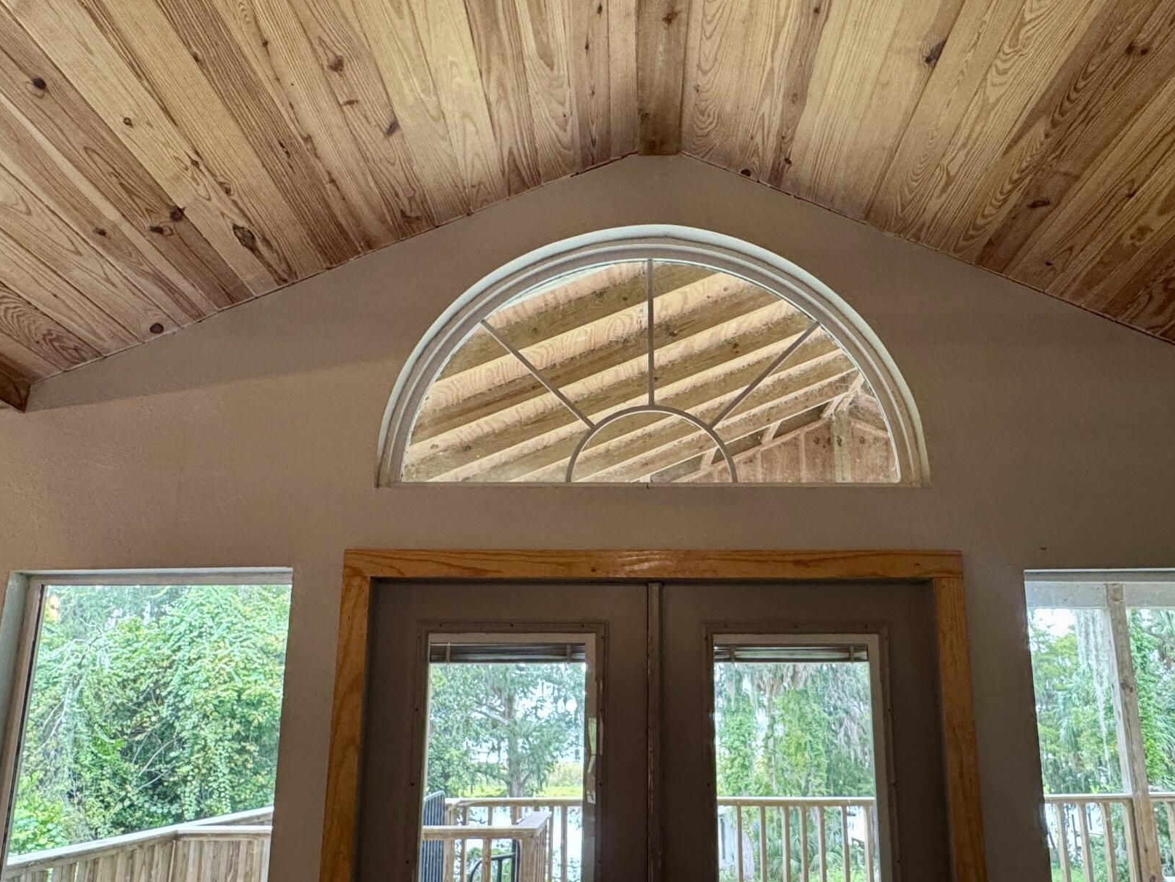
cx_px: 646
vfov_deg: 52.6
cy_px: 538
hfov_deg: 67.1
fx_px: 883
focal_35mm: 26
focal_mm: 2.22
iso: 250
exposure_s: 1/120
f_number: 2.2
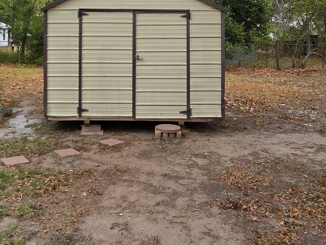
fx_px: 348
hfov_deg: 49.8
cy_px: 41
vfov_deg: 37.0
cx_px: 128
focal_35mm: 37
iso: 50
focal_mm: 2.2
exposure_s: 1/337
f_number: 2.2
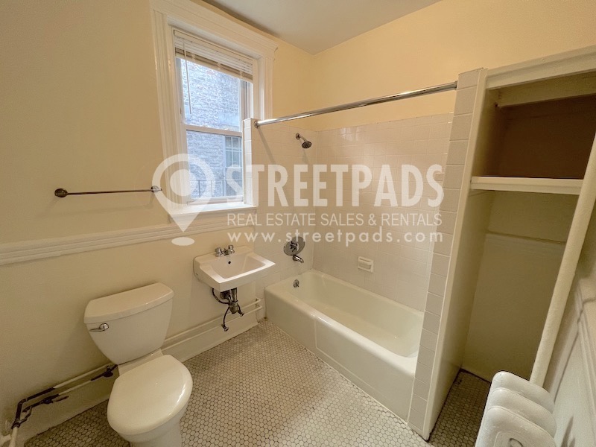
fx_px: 224
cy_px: 224
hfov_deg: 106.2
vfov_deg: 89.9
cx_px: 298
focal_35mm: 13
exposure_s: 1/60
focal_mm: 1.57
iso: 250
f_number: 1.8
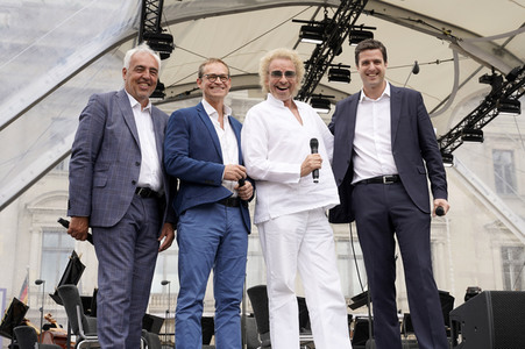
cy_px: 174
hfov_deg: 43.6
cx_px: 262
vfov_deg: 29.8
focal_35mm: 45
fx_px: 656
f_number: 7.1
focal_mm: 45
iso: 200
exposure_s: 1/200
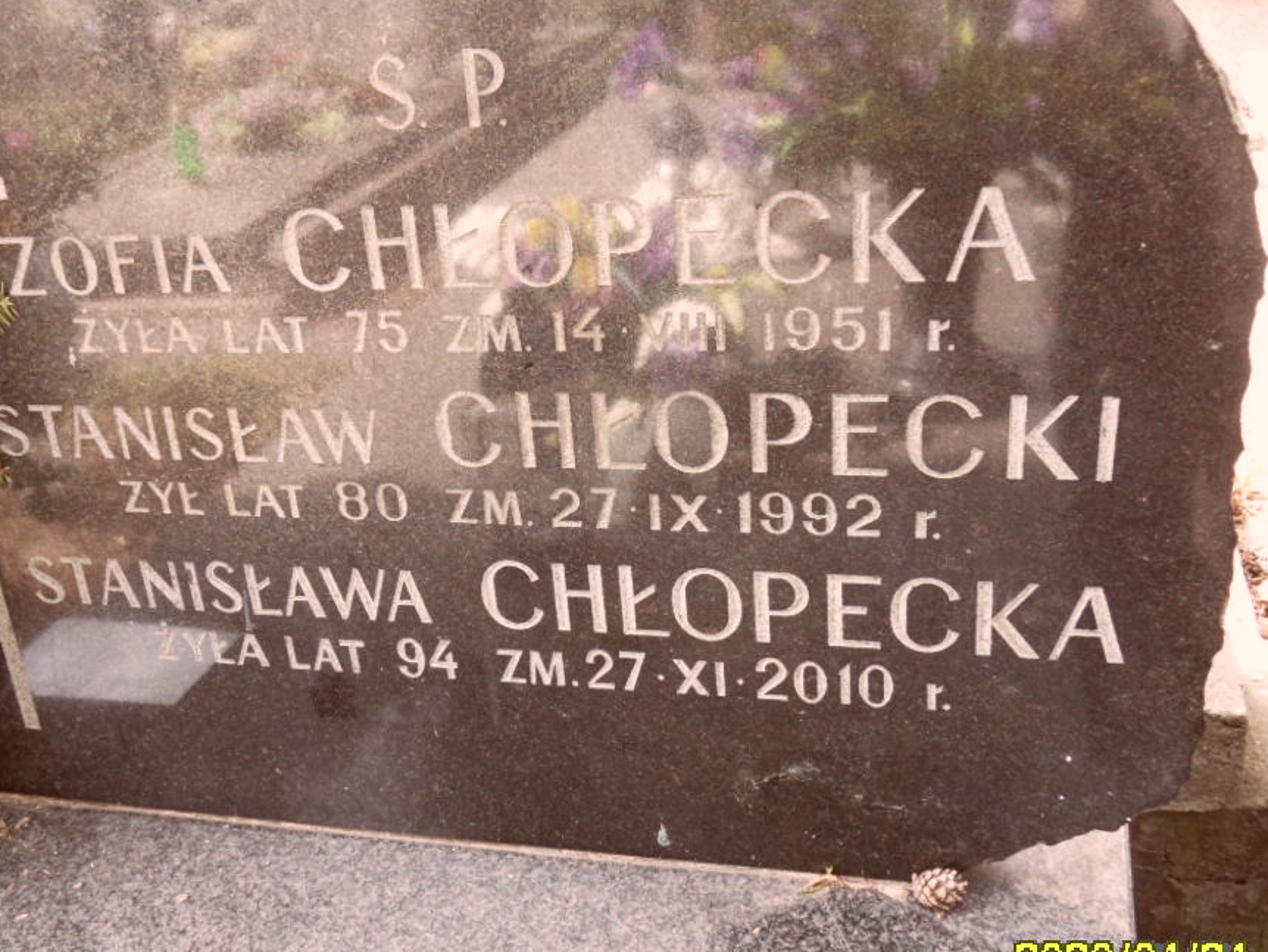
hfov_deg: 48.9
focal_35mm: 38
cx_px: 566
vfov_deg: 37.7
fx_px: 1392
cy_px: 509
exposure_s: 1/90
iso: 100
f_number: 3.4
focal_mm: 5.3
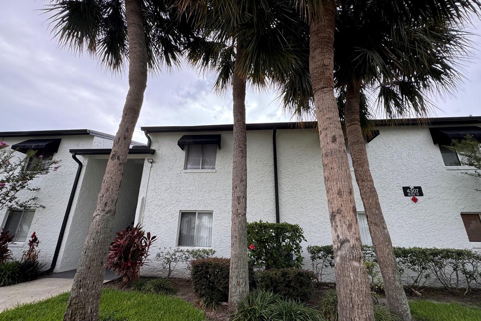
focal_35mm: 15
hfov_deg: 100.4
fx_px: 200
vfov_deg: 77.1
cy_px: 175
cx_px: 237
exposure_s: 1/99
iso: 50
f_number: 2.2
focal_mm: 2.22
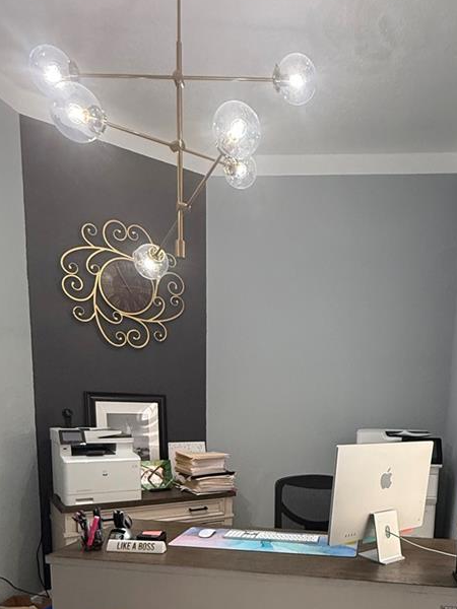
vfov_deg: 58.9
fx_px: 493
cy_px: 480
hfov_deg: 48.4
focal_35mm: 28
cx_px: 324
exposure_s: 1/120
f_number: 2.2
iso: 250
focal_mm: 2.22
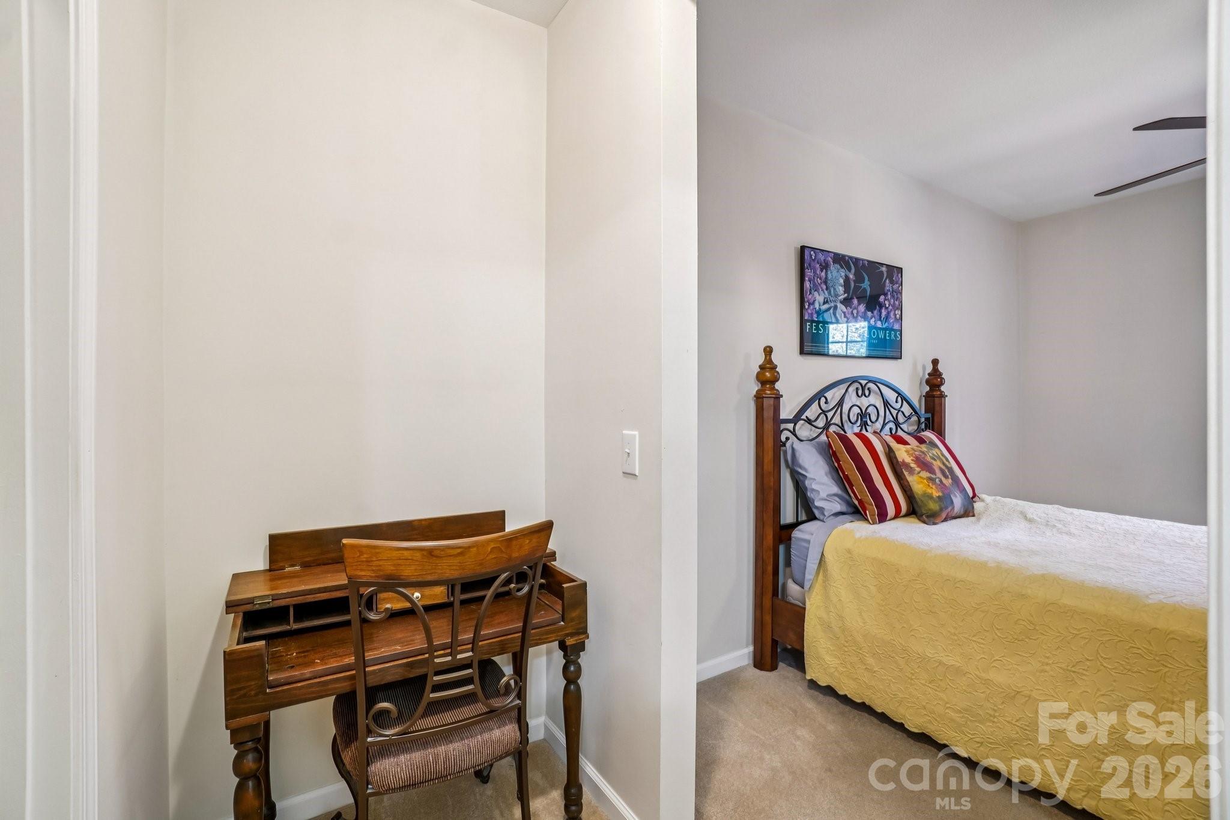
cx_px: 615
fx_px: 512
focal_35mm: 15
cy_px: 410
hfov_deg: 100.4
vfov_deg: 77.3
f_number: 8
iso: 400
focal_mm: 10
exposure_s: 1/4
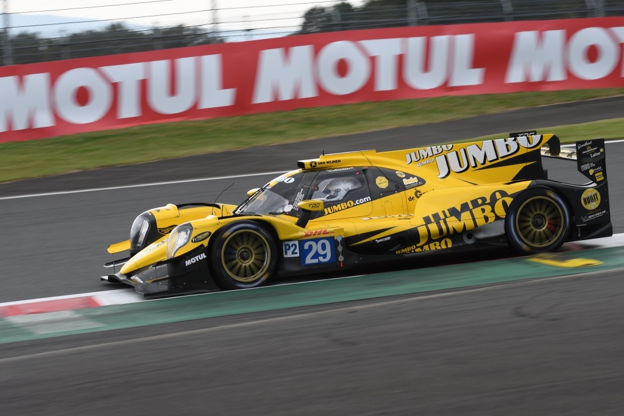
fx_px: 3016
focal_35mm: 174
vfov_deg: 7.9
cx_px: 312
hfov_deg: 11.8
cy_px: 208
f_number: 9
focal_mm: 116
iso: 400
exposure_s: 1/400
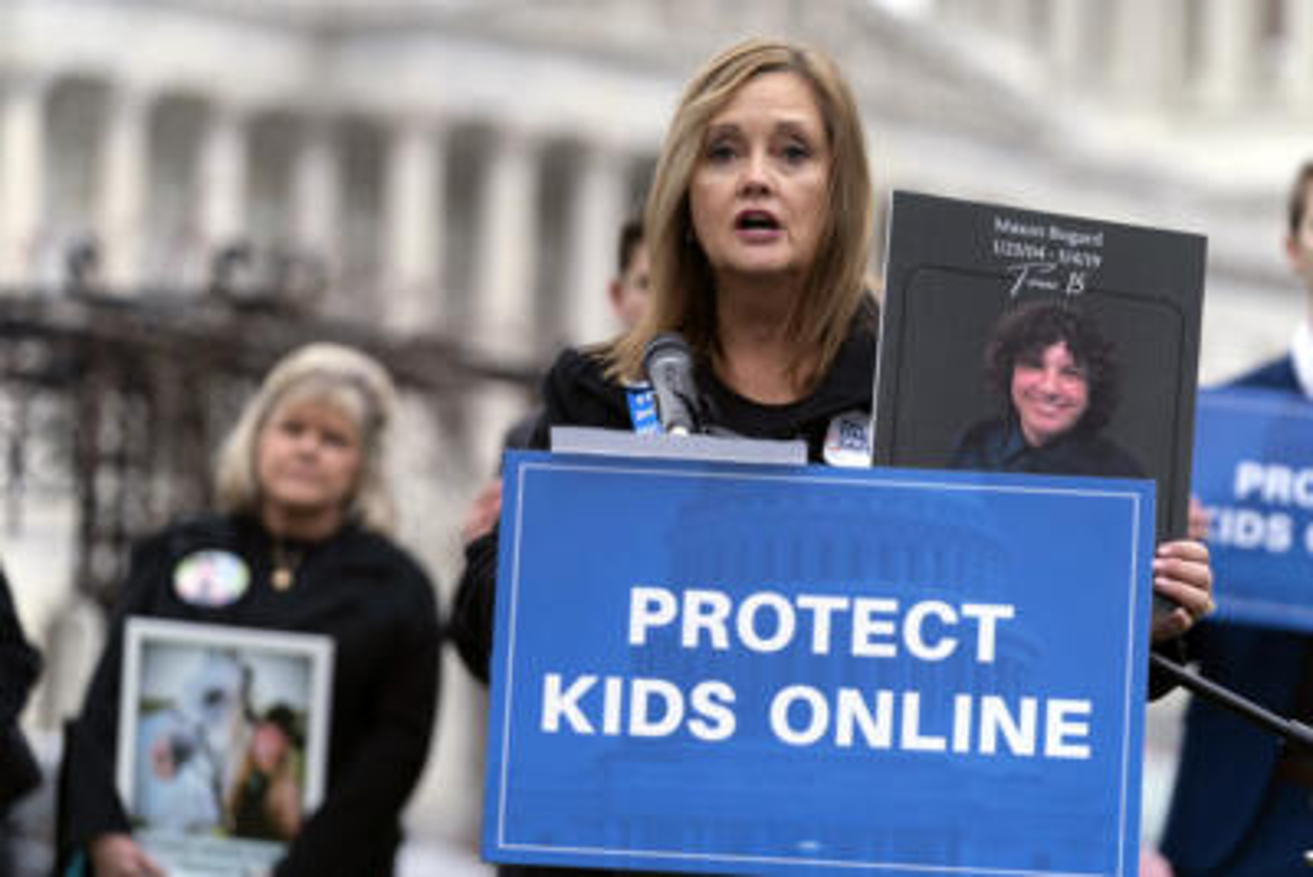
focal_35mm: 156
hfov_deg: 13.2
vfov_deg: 8.8
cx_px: 656
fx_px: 5691
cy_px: 438
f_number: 3.5
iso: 320
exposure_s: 1/250
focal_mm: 156
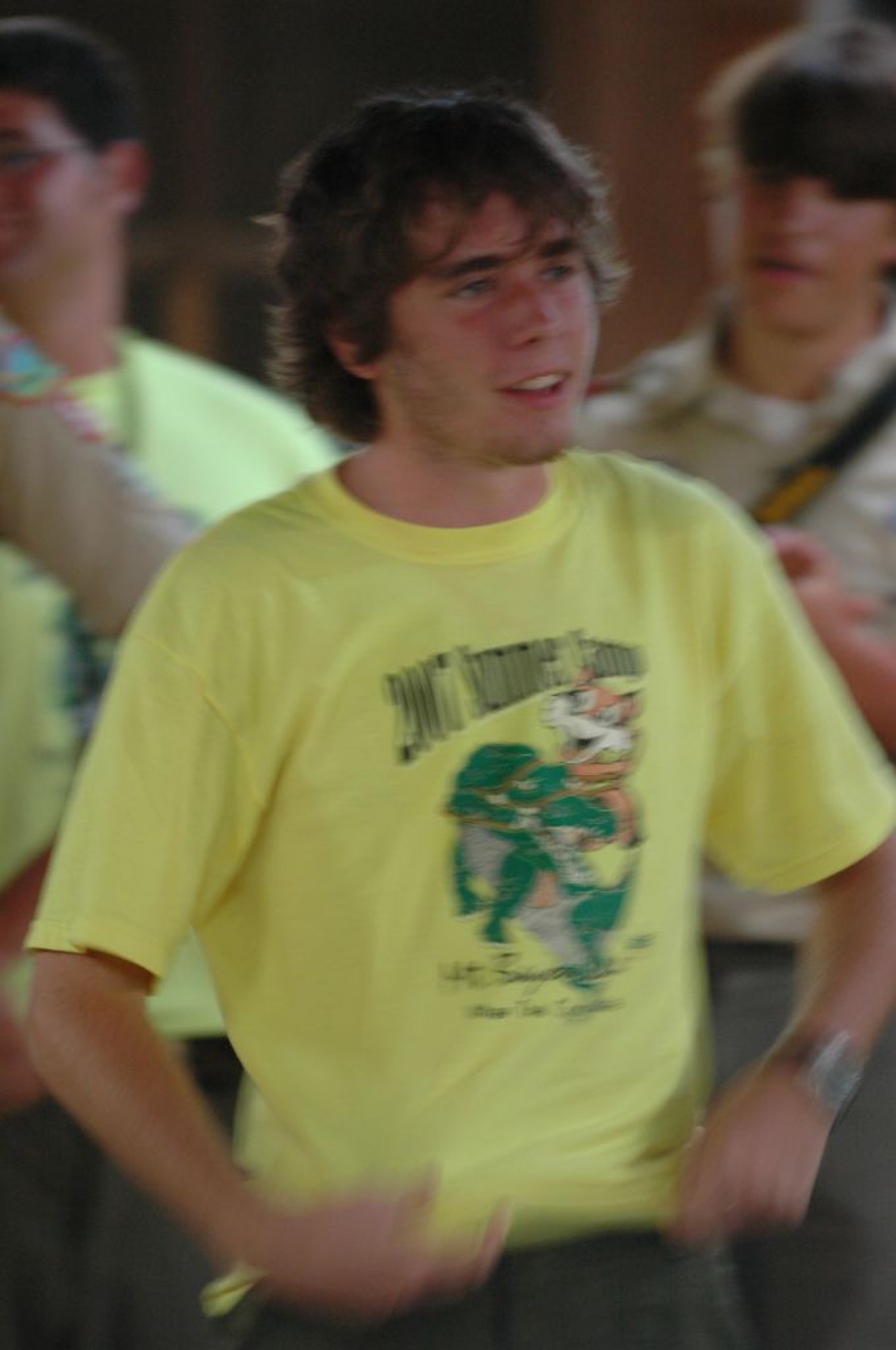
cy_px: 675
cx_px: 448
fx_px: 10107
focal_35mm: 270
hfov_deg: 5.1
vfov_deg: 7.6
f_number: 2.8
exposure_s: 1/30
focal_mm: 180
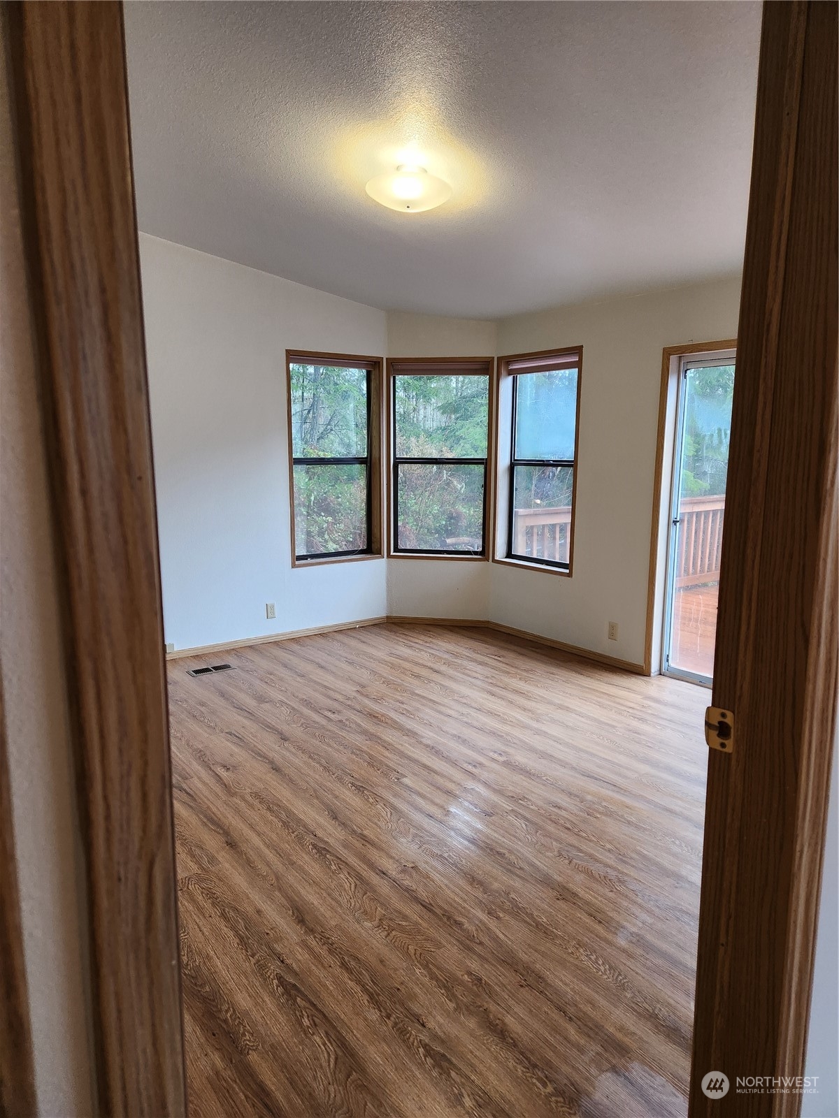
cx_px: 420
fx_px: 743
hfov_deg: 58.9
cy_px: 559
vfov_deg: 73.9
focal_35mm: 23
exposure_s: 1/180
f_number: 1.8
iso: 200
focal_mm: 5.4
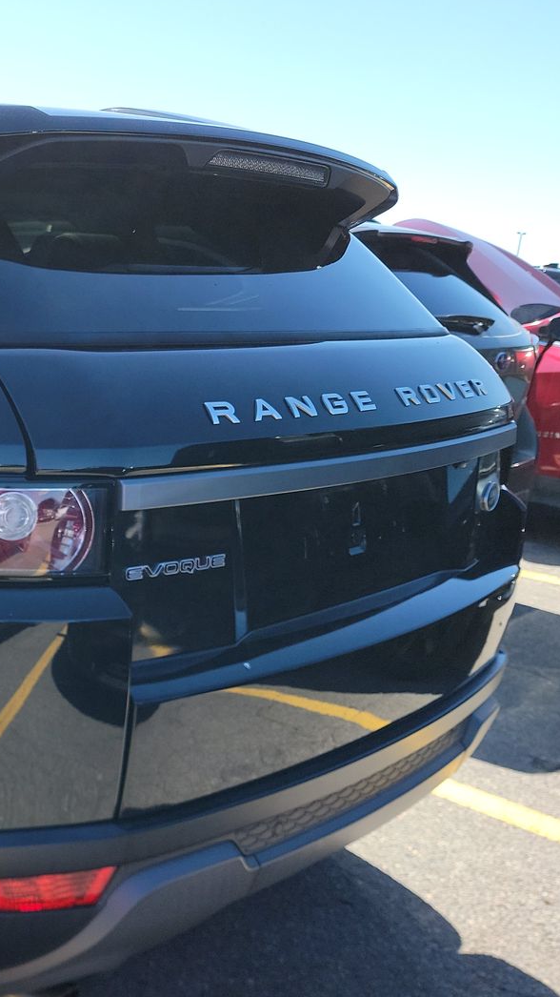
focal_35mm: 40
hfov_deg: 25.5
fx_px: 1056
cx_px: -168
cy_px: 532
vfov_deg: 50.5
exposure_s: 1/345
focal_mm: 6.7
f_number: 1.8
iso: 50
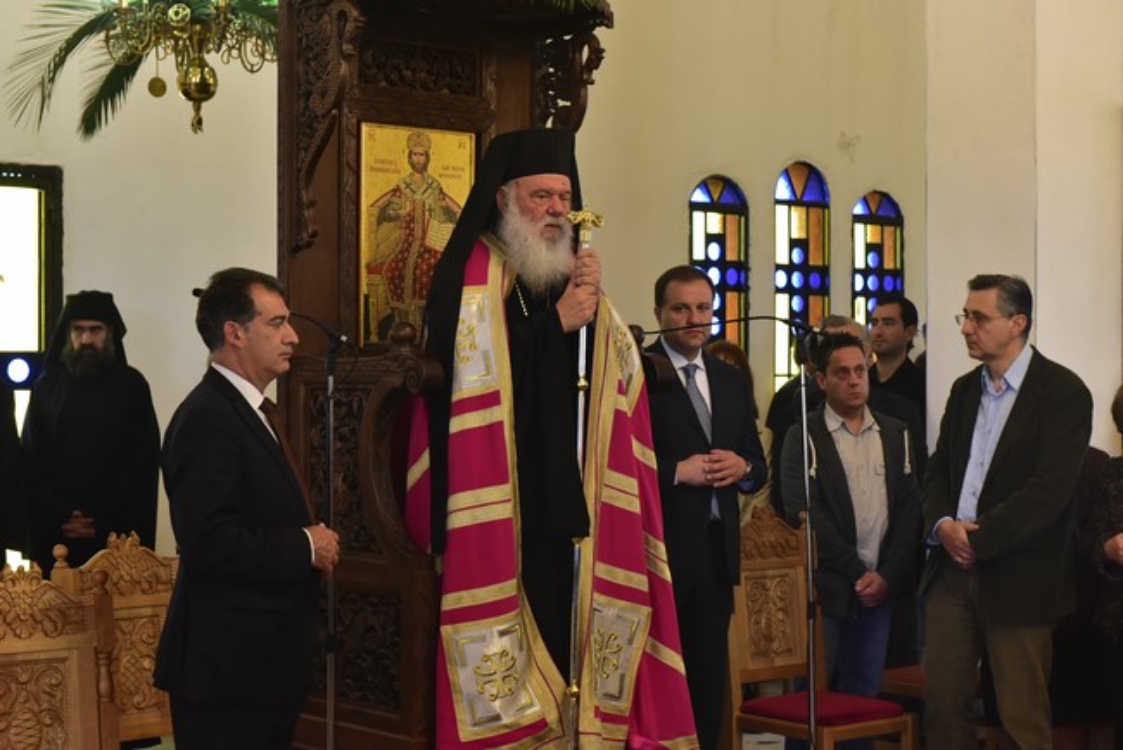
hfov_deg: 28.8
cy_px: 375
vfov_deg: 19.5
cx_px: 562
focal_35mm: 70
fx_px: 2184
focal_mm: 70
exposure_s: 1/200
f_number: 6.3
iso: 4000
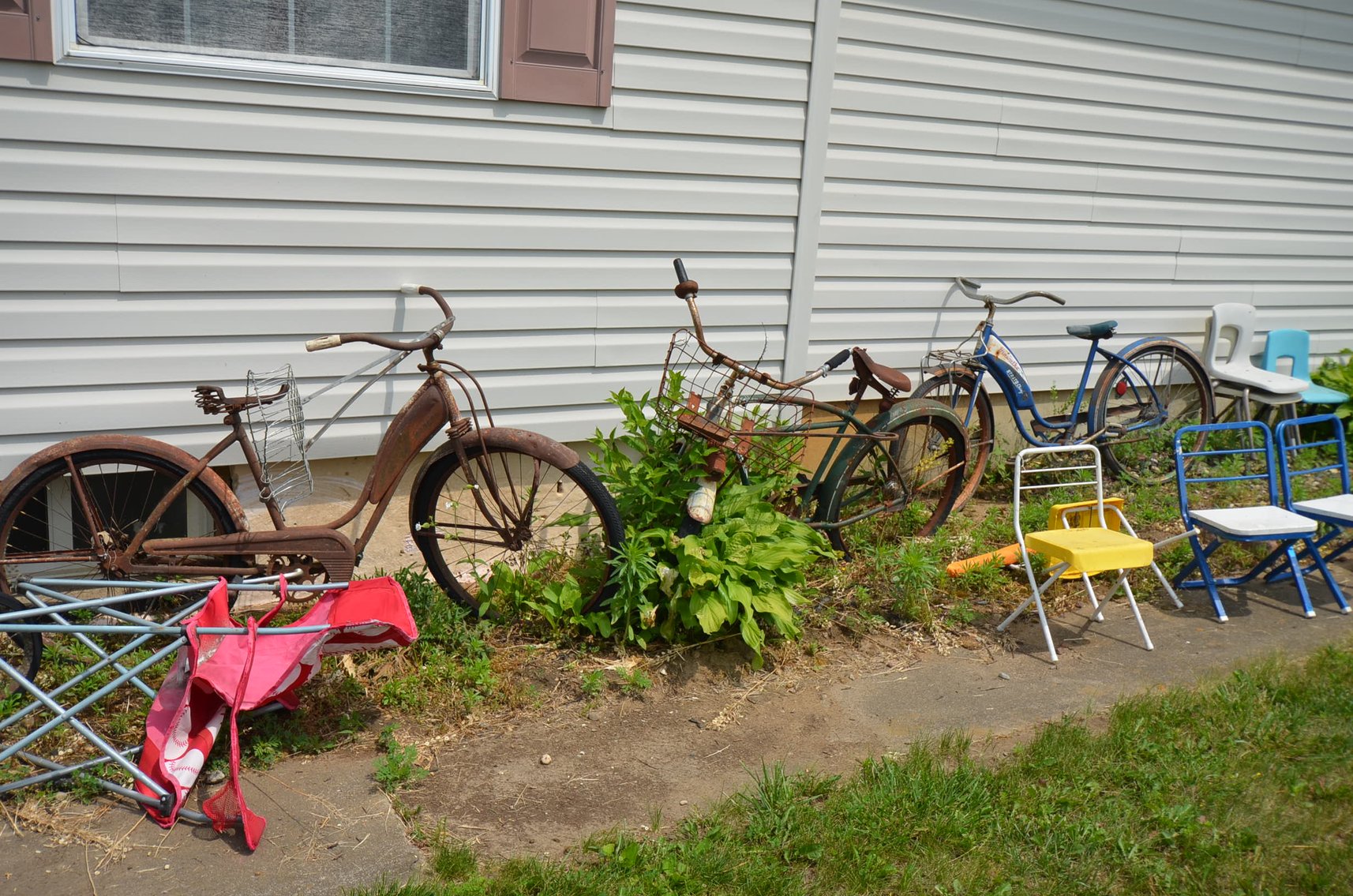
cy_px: 448
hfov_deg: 53.2
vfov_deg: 36.7
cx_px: 676
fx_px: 1350
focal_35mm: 36
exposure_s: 1/320
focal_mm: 24
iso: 100
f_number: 9
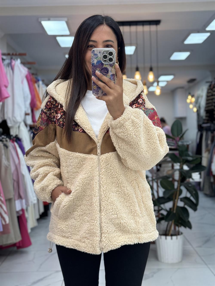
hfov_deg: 30.3
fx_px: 397
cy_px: 143
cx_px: 108
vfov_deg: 39.7
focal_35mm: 48
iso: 80
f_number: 1.78
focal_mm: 6.76
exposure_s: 1/100
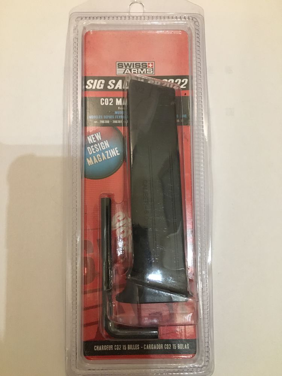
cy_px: 188
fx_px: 315
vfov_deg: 61.7
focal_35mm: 29
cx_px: 141
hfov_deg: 48.2
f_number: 2.2
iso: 200
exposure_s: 1/17
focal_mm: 4.15
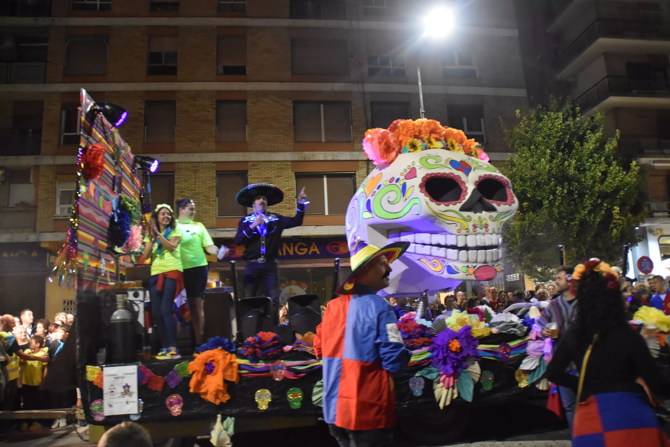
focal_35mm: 27
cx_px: 335
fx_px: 502
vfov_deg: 47.9
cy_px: 224
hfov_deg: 67.4
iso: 3200
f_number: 3.5
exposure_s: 1/40
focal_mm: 18
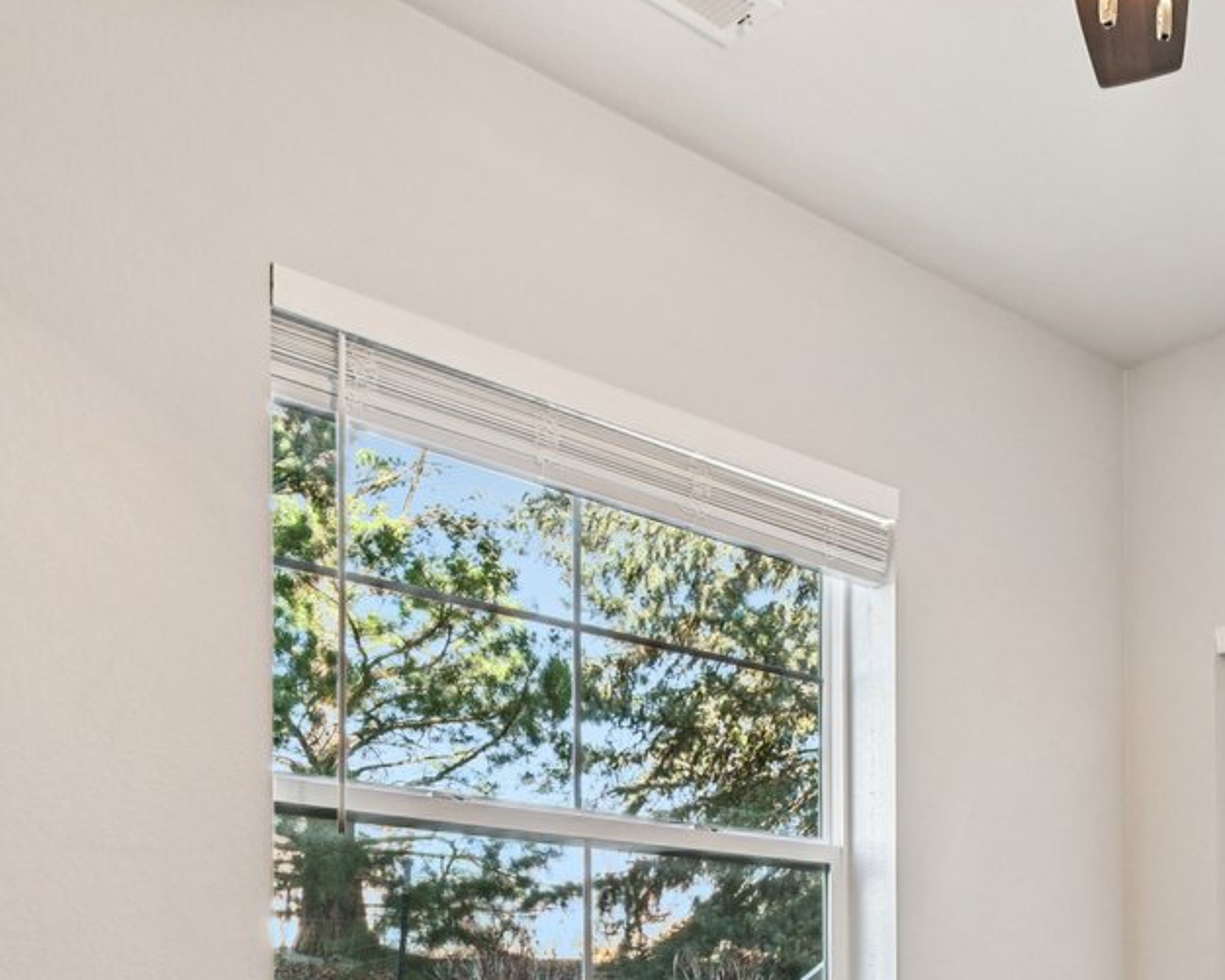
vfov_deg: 31.6
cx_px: 1151
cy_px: 1032
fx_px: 1559
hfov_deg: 39.2
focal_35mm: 43
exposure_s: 1/15
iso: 400
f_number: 8
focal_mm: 14
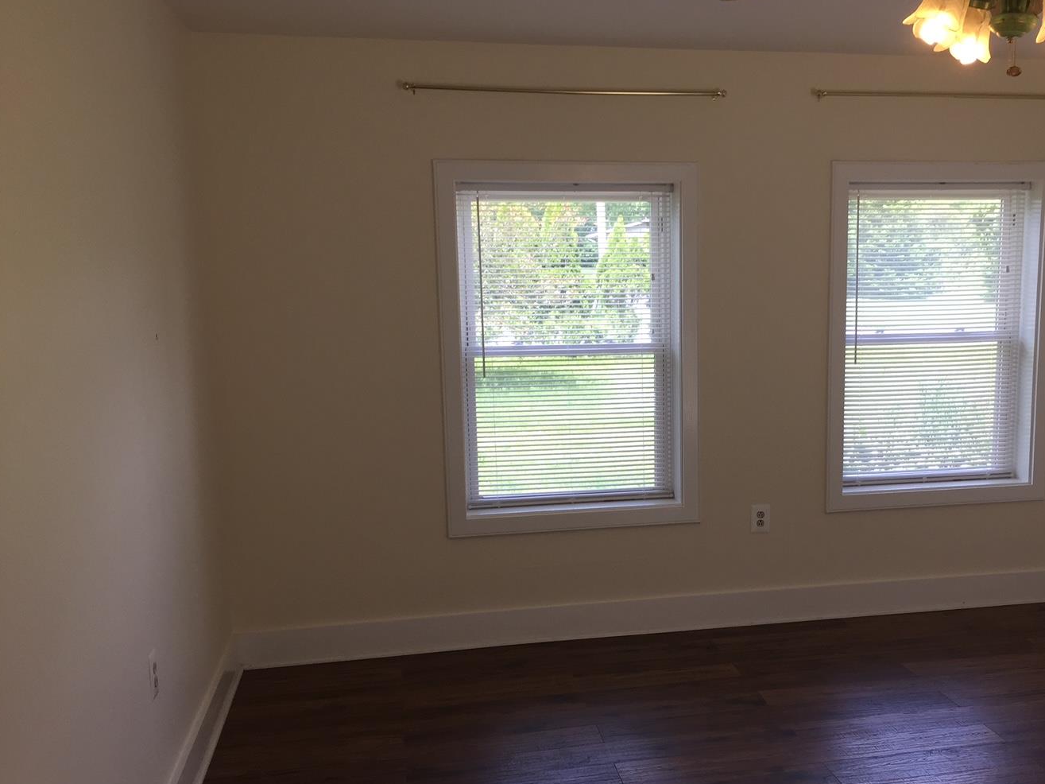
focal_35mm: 36
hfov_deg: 50.9
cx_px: 643
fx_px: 1087
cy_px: 468
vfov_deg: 39.5
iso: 40
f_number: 2.2
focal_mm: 4.15
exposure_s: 1/120
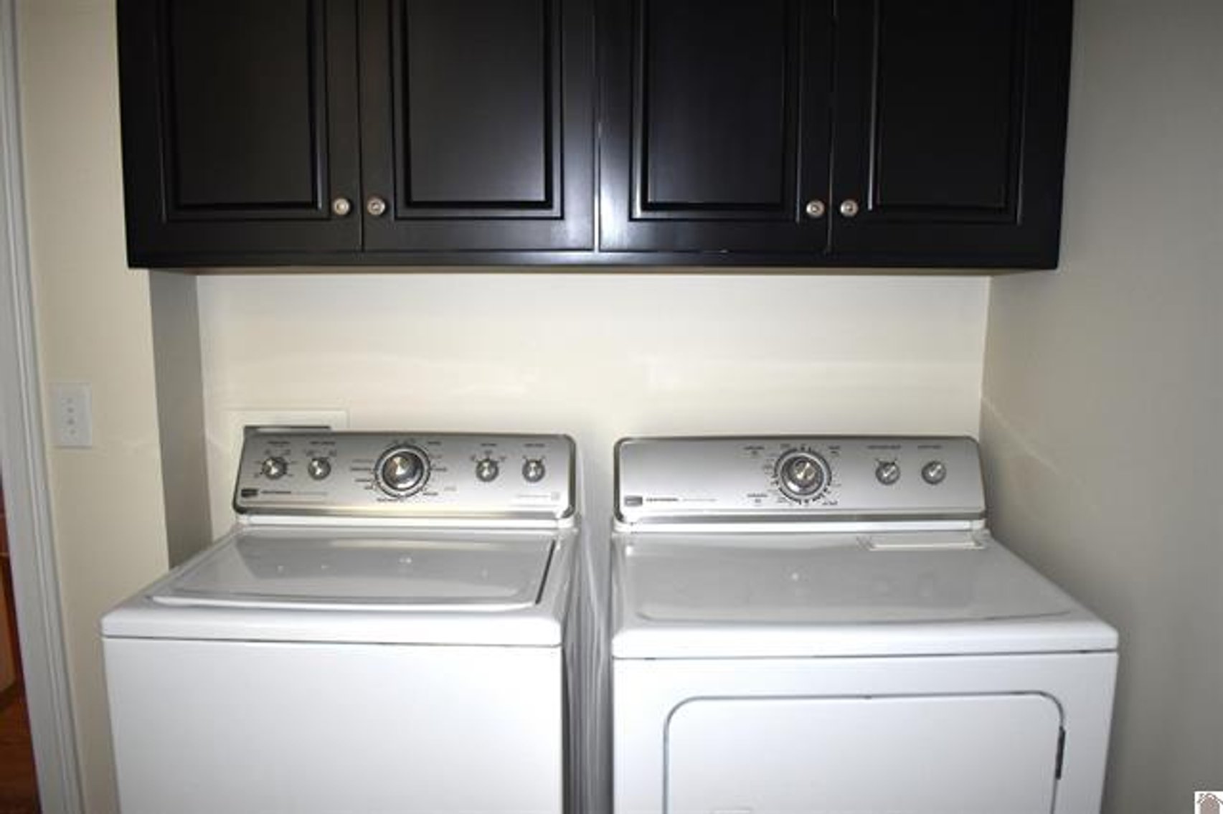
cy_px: 407
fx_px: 917
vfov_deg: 47.9
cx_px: 612
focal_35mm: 27
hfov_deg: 67.4
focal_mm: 18
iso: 800
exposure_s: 1/200
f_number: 3.5
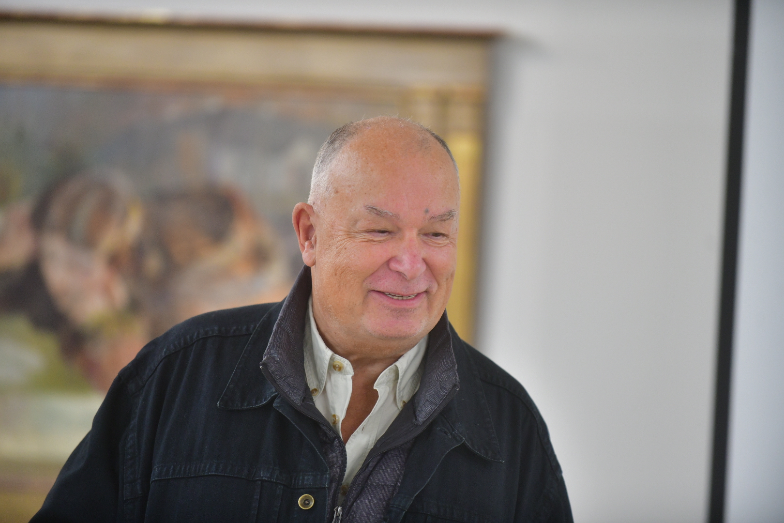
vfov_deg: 6.9
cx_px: 392
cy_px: 262
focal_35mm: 200
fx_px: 4355
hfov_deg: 10.3
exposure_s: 1/160
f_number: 2.8
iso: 1000
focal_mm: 200
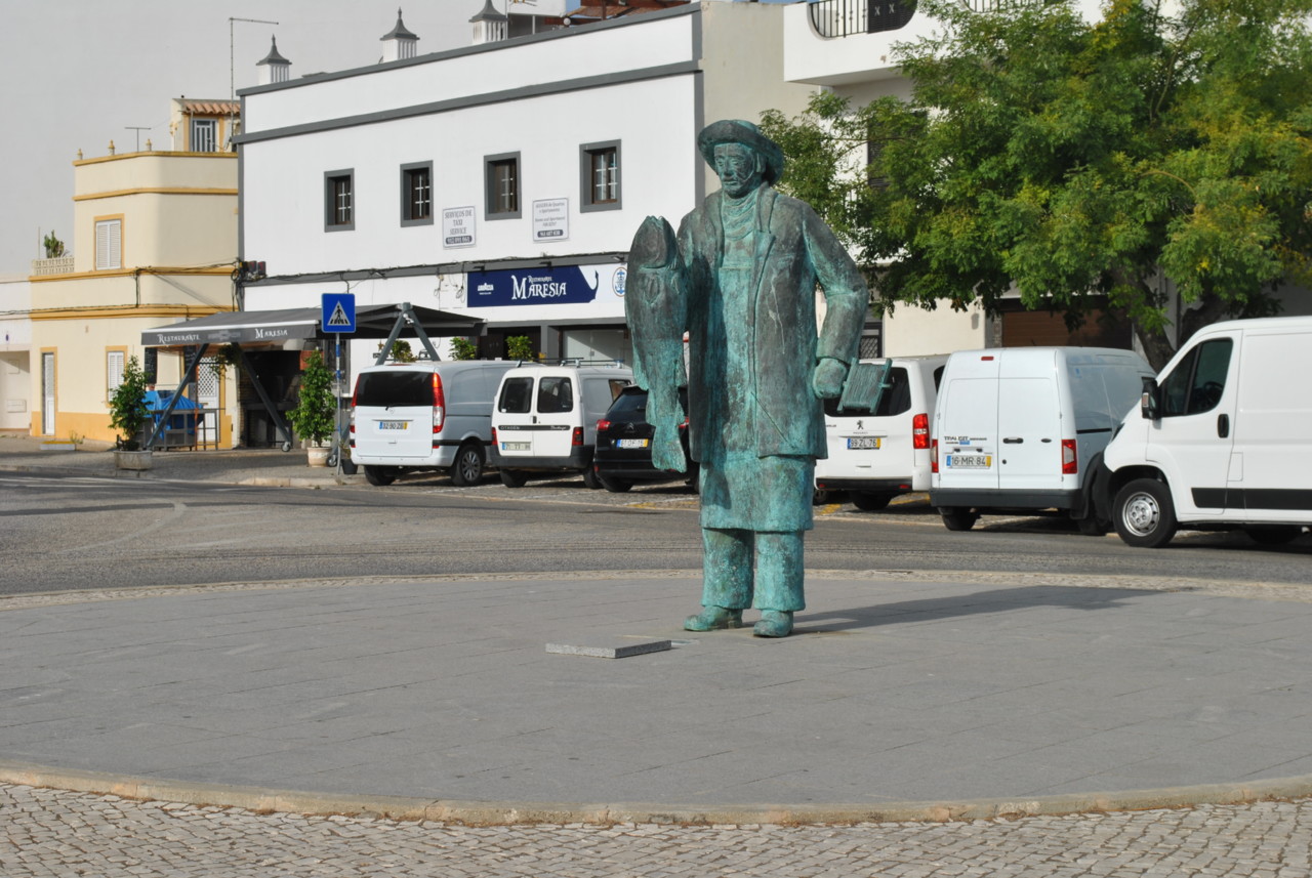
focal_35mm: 72
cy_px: 439
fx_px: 2627
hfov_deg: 28.0
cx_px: 656
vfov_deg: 19.0
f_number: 9
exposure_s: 1/320
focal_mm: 48
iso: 100
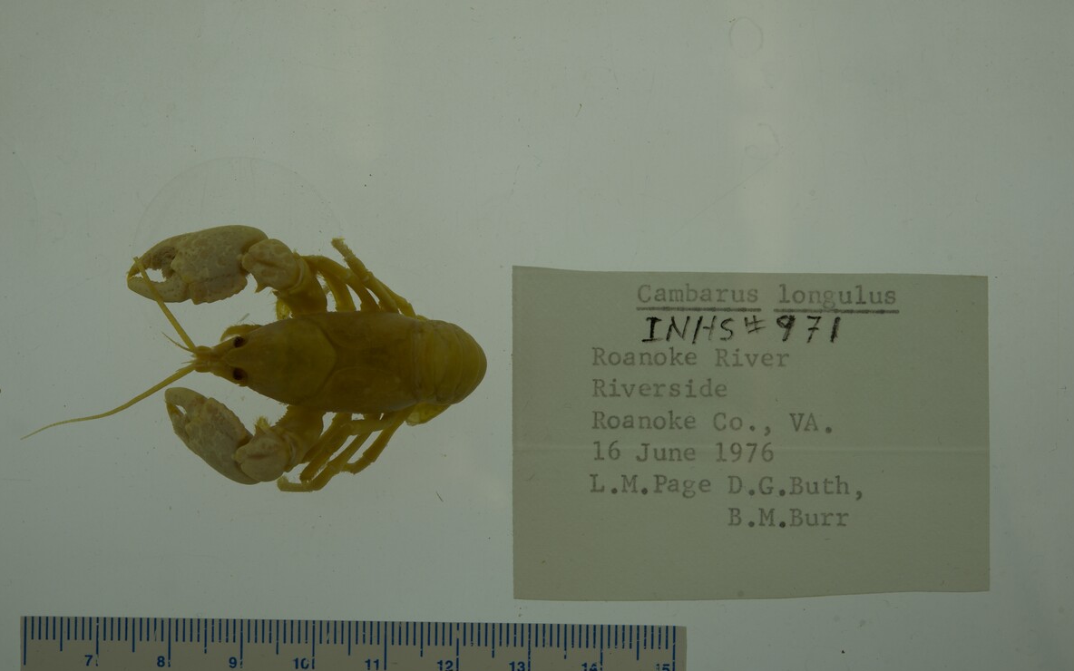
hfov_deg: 33.0
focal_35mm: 62
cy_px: 334
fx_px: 1815
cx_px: 542
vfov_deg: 21.0
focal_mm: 60
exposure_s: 1/160
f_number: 10
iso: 100
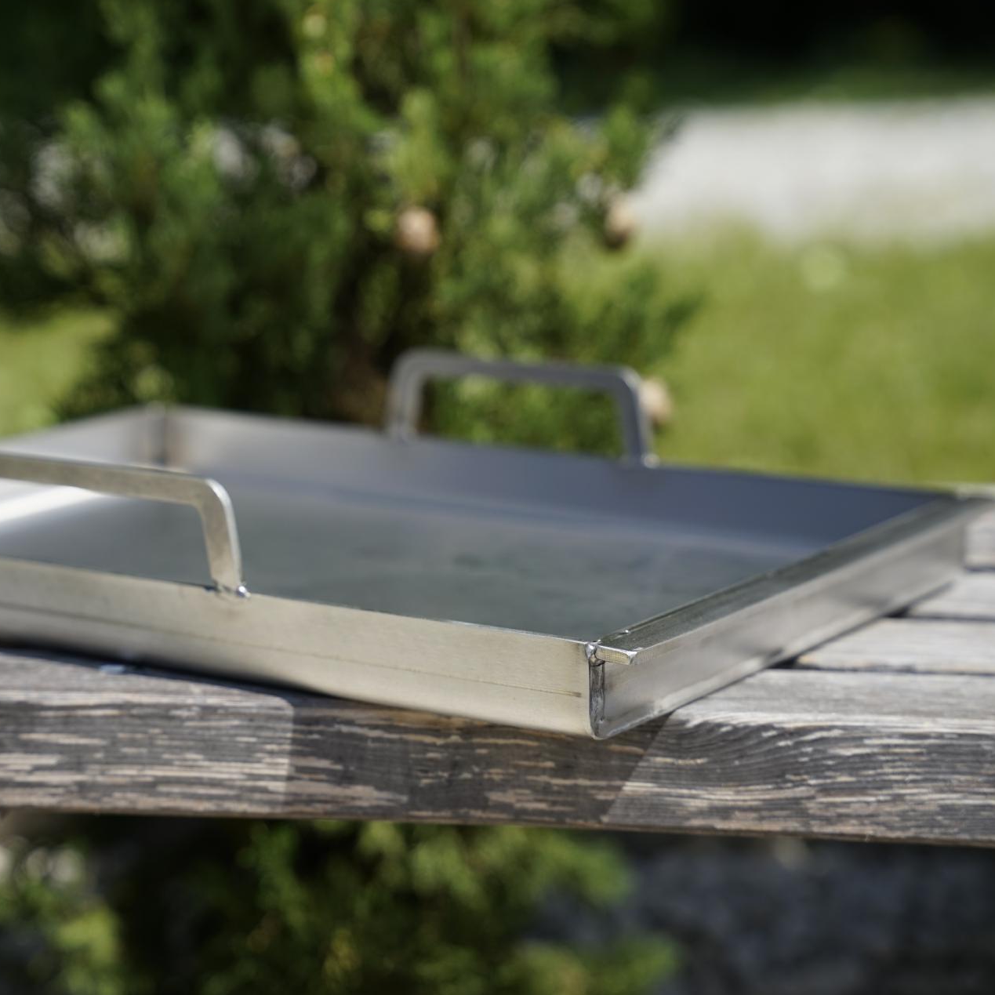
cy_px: 496
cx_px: 377
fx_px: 2927
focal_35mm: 90
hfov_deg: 19.3
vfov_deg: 19.3
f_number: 3.5
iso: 100
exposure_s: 1/1000
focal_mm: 70
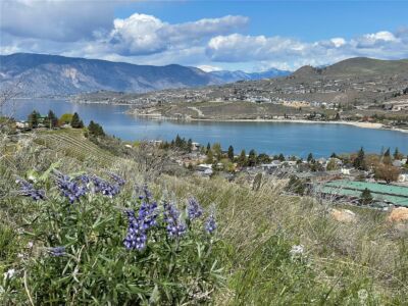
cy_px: 153
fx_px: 613
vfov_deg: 28.0
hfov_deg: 36.8
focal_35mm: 52
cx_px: 204
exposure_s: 1/2519
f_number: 2
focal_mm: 6
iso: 25
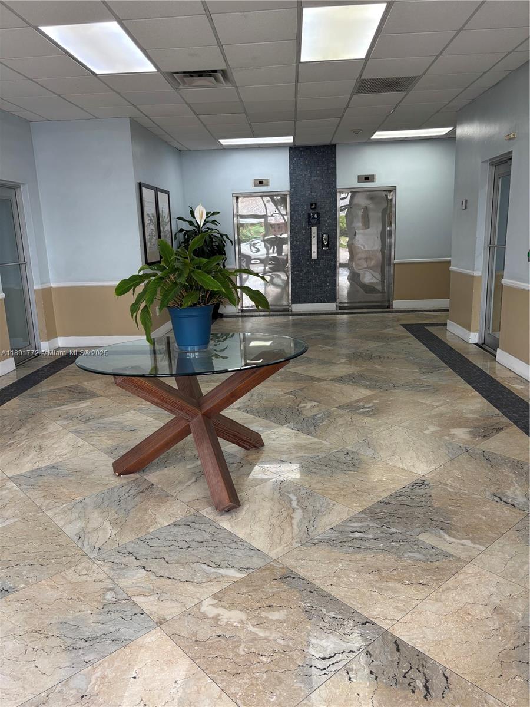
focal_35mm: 26
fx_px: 531
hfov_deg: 53.1
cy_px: 354
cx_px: 265
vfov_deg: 67.3
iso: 50
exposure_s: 1/121
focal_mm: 5.96
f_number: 1.6
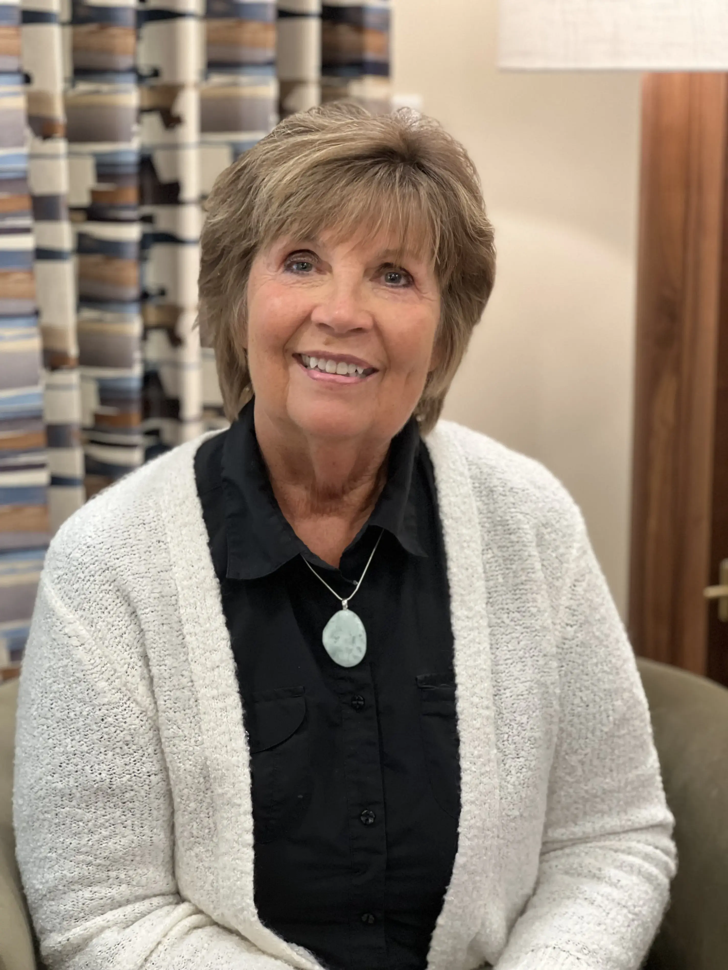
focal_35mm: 77
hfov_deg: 19.1
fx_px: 2159
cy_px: 485
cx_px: 364
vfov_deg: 25.3
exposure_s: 1/24
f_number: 2.8
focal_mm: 9
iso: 400
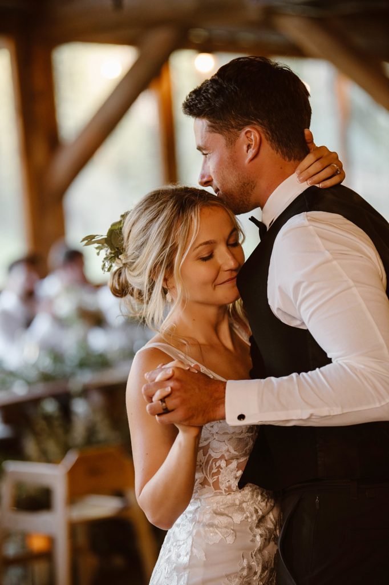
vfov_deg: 15.8
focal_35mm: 130
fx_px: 2108
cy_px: 292
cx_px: 194
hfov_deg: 10.5
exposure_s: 1/200
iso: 1250
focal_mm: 130
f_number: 2.8
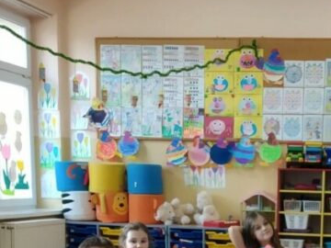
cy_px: 329
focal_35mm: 74
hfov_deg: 25.6
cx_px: 294
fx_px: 708
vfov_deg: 18.4
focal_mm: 3.82
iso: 200
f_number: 2.2
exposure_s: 1/33
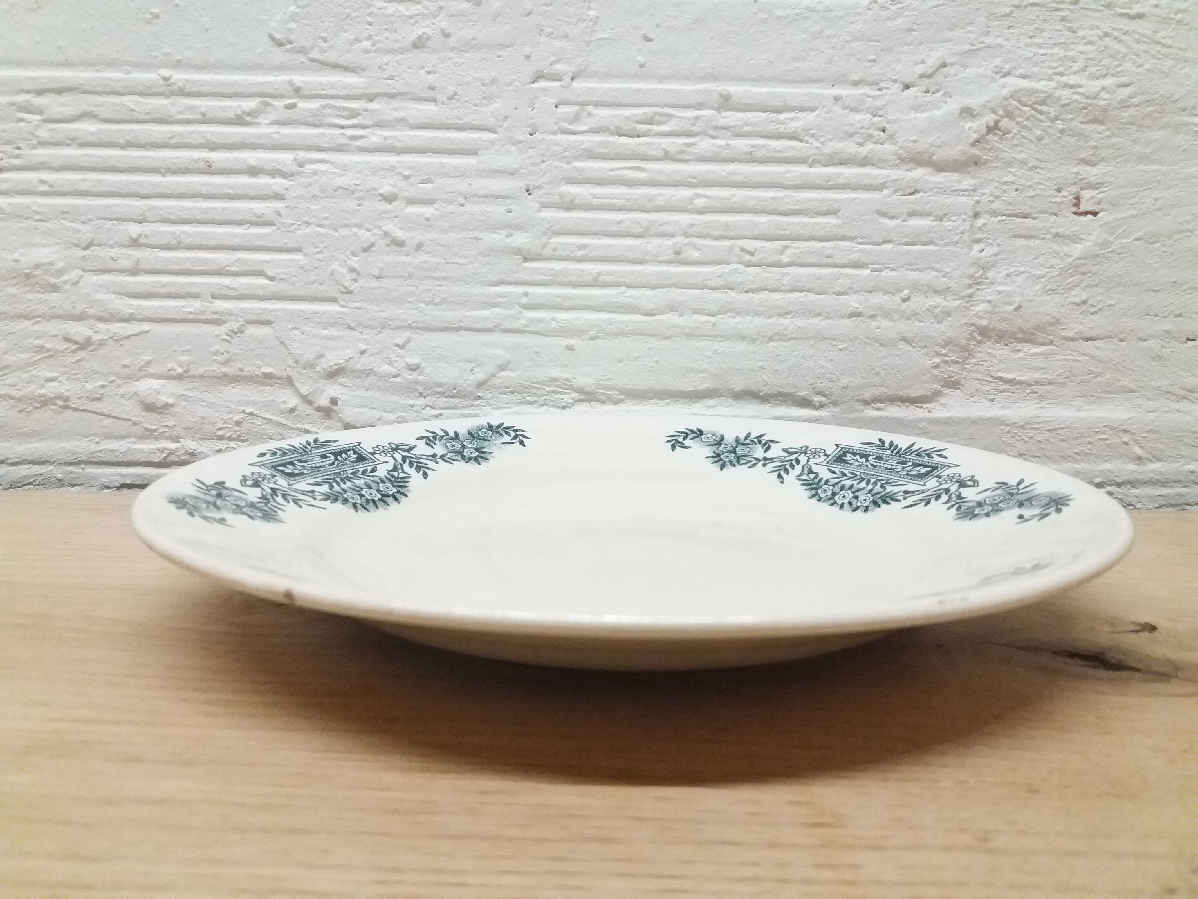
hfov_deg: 63.4
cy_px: 450
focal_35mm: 28
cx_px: 599
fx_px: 969
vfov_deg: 49.7
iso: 400
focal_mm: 3.7
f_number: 1.9
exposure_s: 1/292
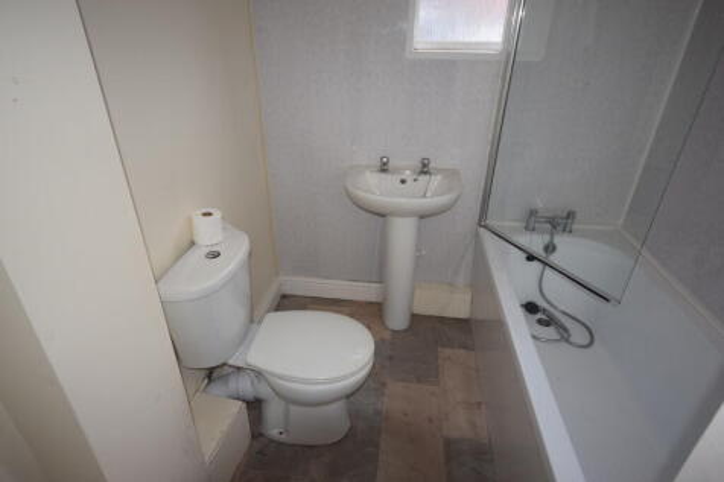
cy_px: 241
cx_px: 362
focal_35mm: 20
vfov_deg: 63.2
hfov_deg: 85.4
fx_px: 392
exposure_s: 1/80
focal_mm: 13
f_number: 4.5
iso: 800
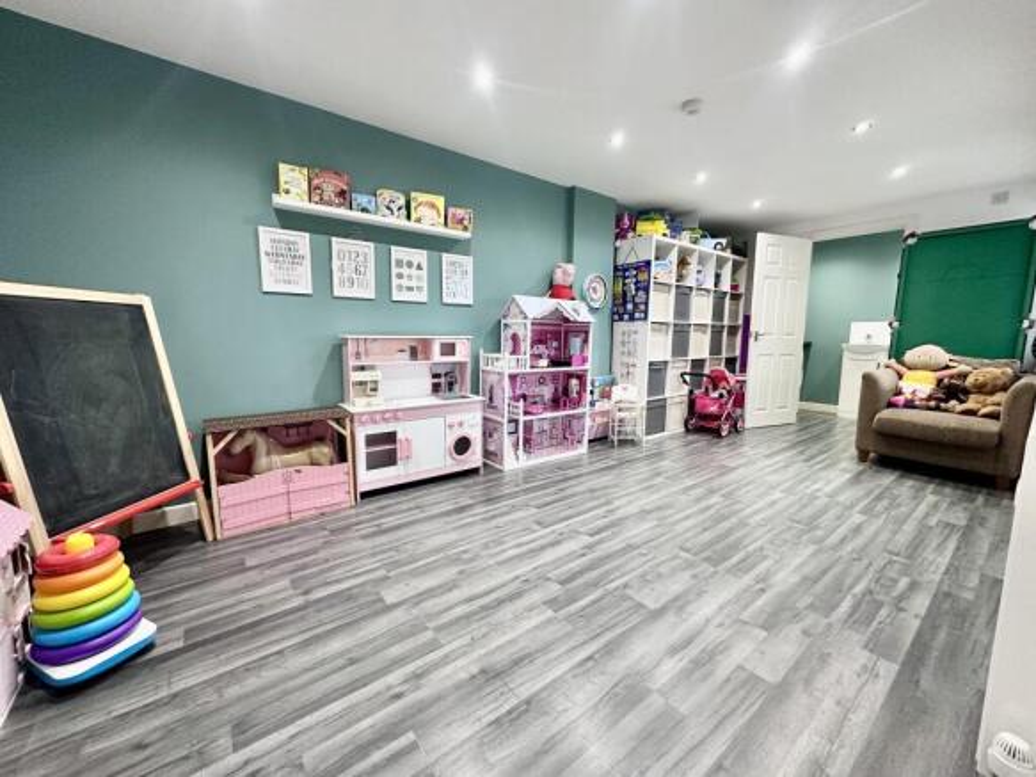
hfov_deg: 102.1
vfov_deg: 85.7
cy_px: 388
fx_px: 419
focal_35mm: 14
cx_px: 518
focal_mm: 2.22
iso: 250
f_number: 2.2
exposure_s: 1/50
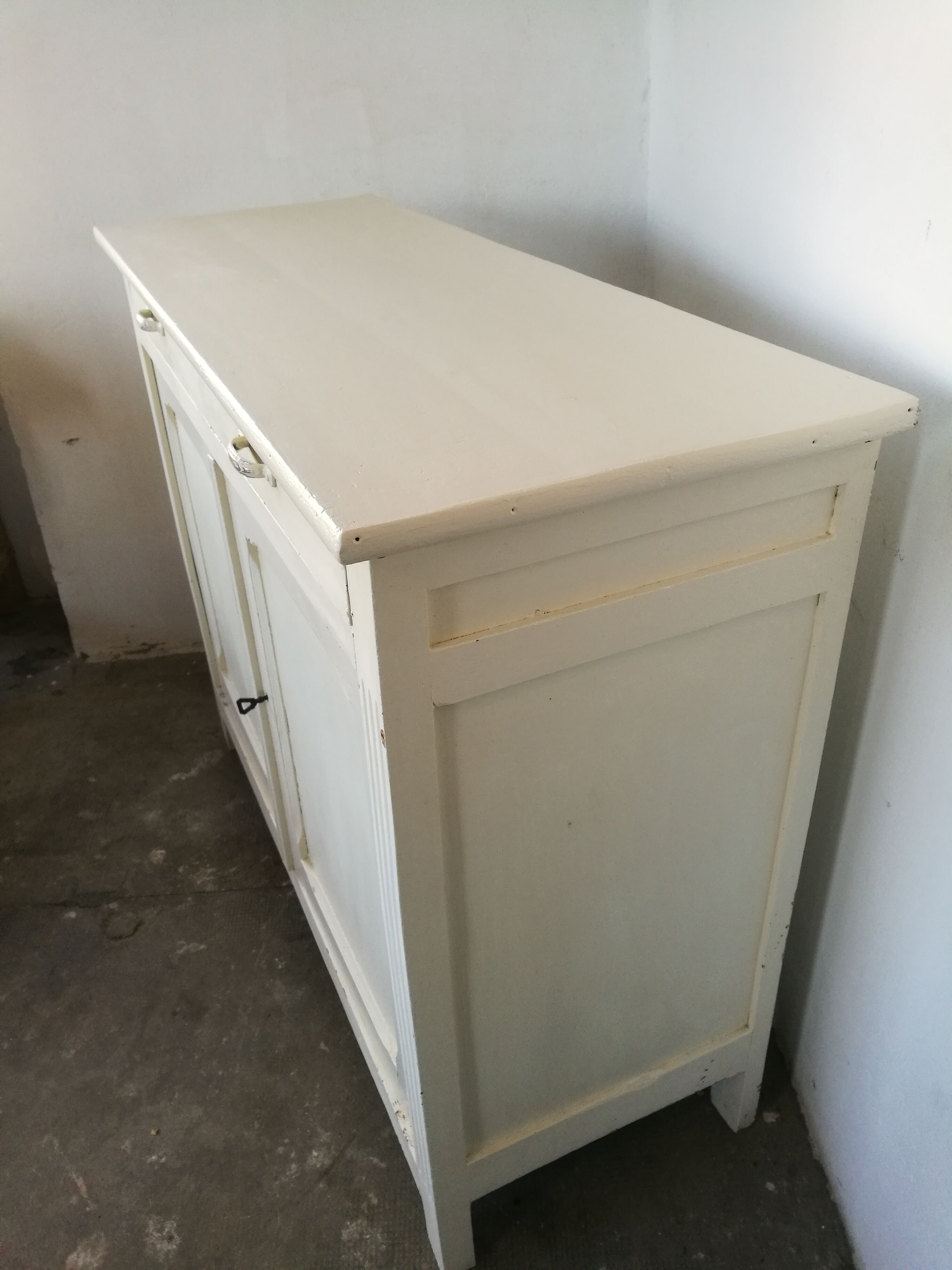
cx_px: 476
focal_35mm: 27
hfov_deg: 51.4
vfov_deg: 65.3
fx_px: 990
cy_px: 635
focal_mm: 4.5
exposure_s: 1/50
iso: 160
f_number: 2.2
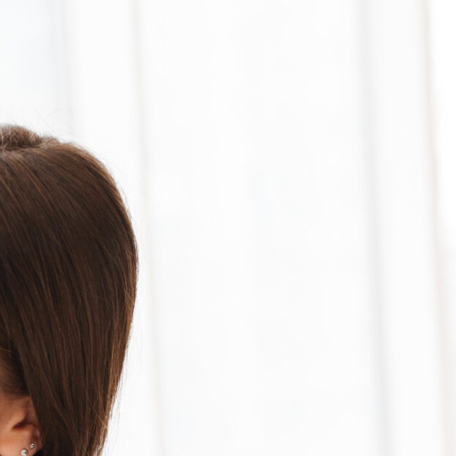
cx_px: -71
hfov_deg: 9.5
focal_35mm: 182
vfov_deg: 9.5
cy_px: 574
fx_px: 2712
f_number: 3.2
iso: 320
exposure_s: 1/250
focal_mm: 52
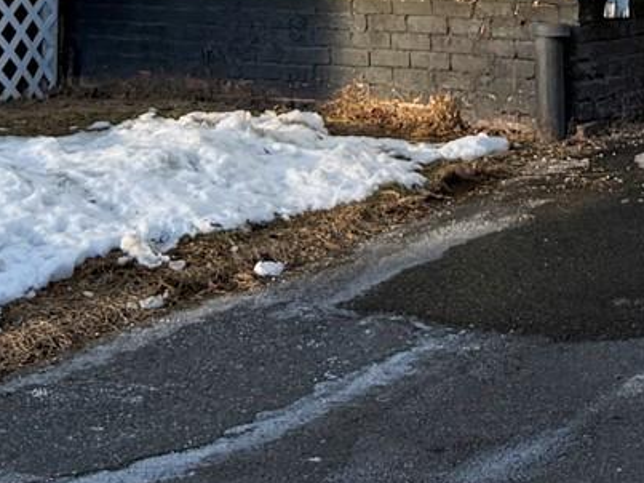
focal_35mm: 122
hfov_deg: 16.1
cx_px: 430
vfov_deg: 10.4
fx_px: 2269
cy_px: -689
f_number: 1.78
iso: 80
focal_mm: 6.76
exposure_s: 1/1949
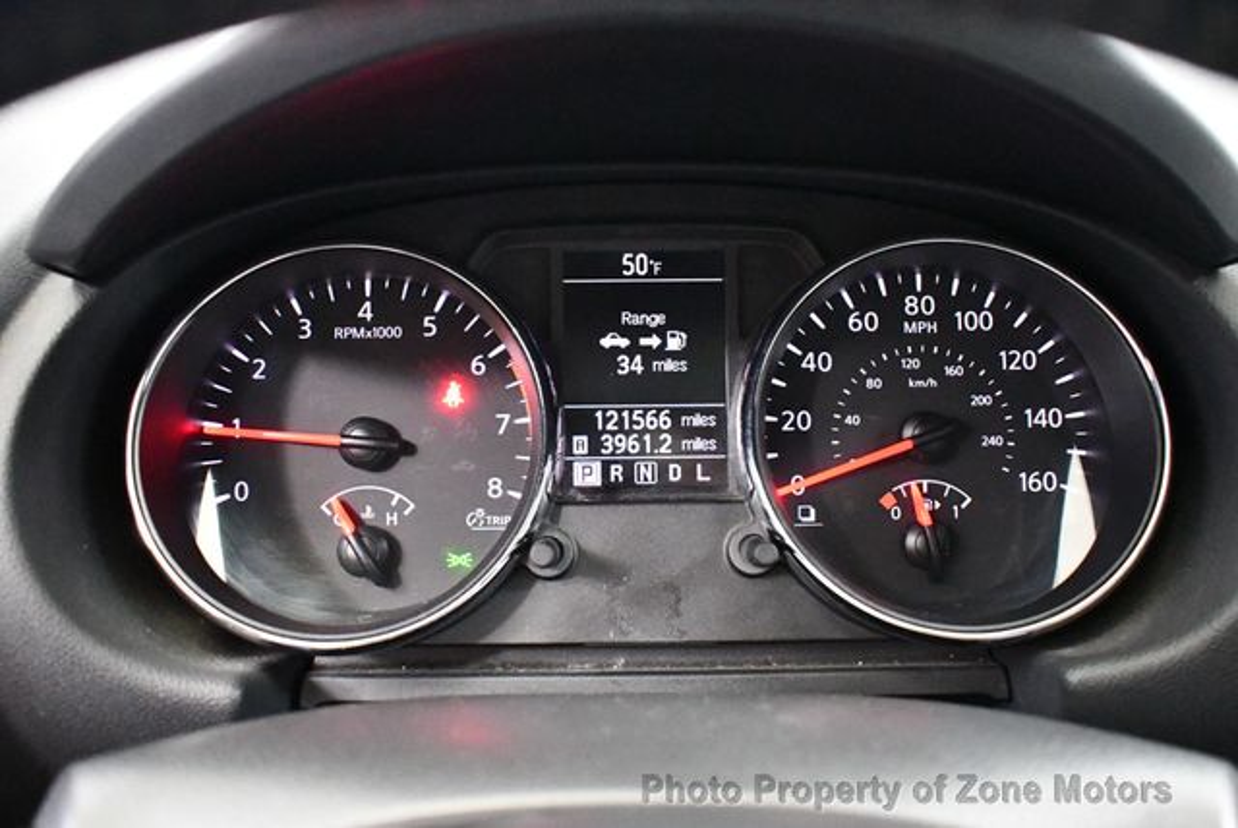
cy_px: 414
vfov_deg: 36.9
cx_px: 619
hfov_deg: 53.1
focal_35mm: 36
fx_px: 1239
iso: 10000
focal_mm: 18
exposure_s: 1/60
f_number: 3.5
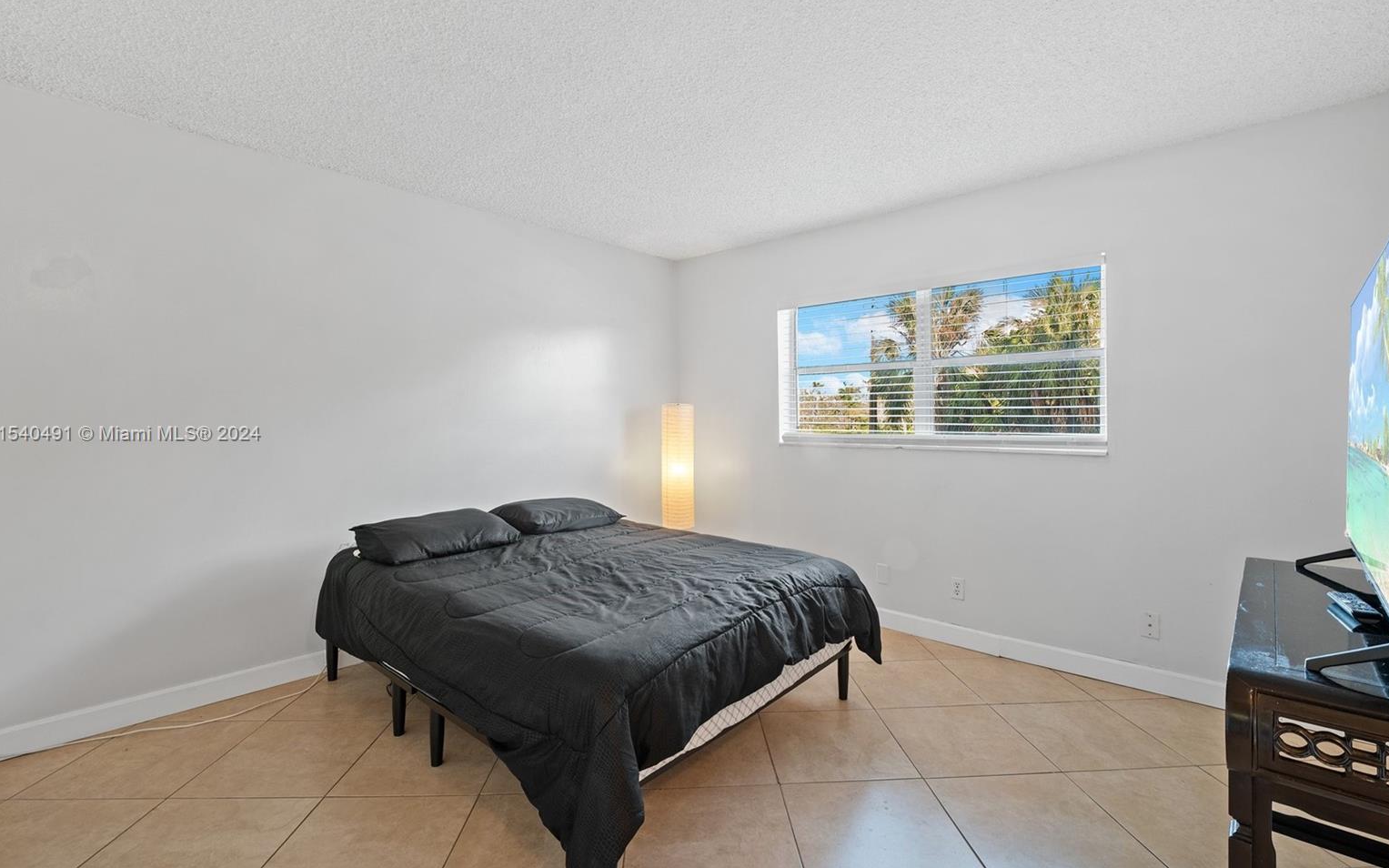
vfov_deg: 71.2
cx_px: 697
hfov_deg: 97.8
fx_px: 606
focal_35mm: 16
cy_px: 435
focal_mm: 15
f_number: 8
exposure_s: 1/1.67
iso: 200
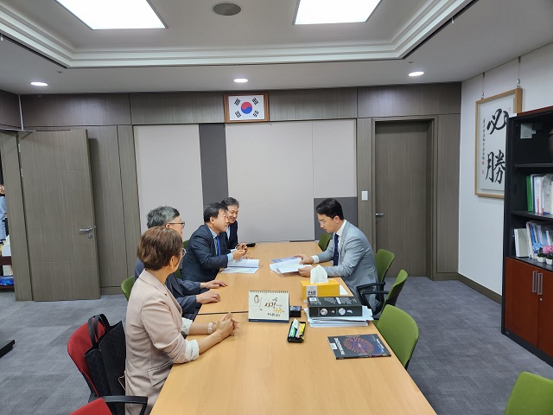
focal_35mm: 23
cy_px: 208
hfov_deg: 73.9
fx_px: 367
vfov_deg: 58.9
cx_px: 276
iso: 160
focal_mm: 5.4
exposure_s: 1/120
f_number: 1.8
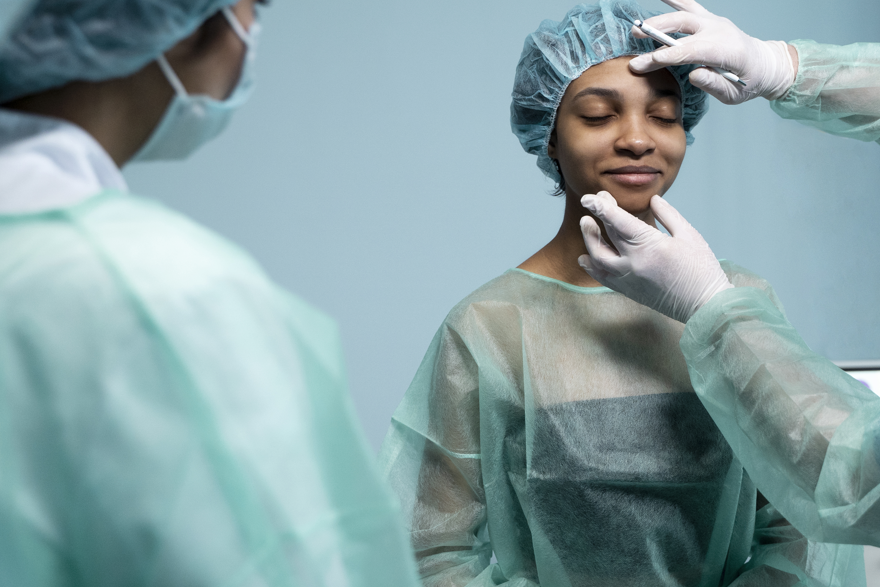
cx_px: 536
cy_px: 248
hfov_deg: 32.3
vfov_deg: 21.9
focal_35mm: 62
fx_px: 1515
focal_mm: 39
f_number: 3.2
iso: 1250
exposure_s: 1/320
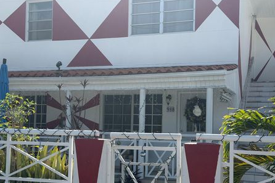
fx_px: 428
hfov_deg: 35.6
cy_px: 114
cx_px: 125
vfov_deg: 24.1
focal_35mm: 56
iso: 100
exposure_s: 1/6024
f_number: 1.78
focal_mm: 6.76
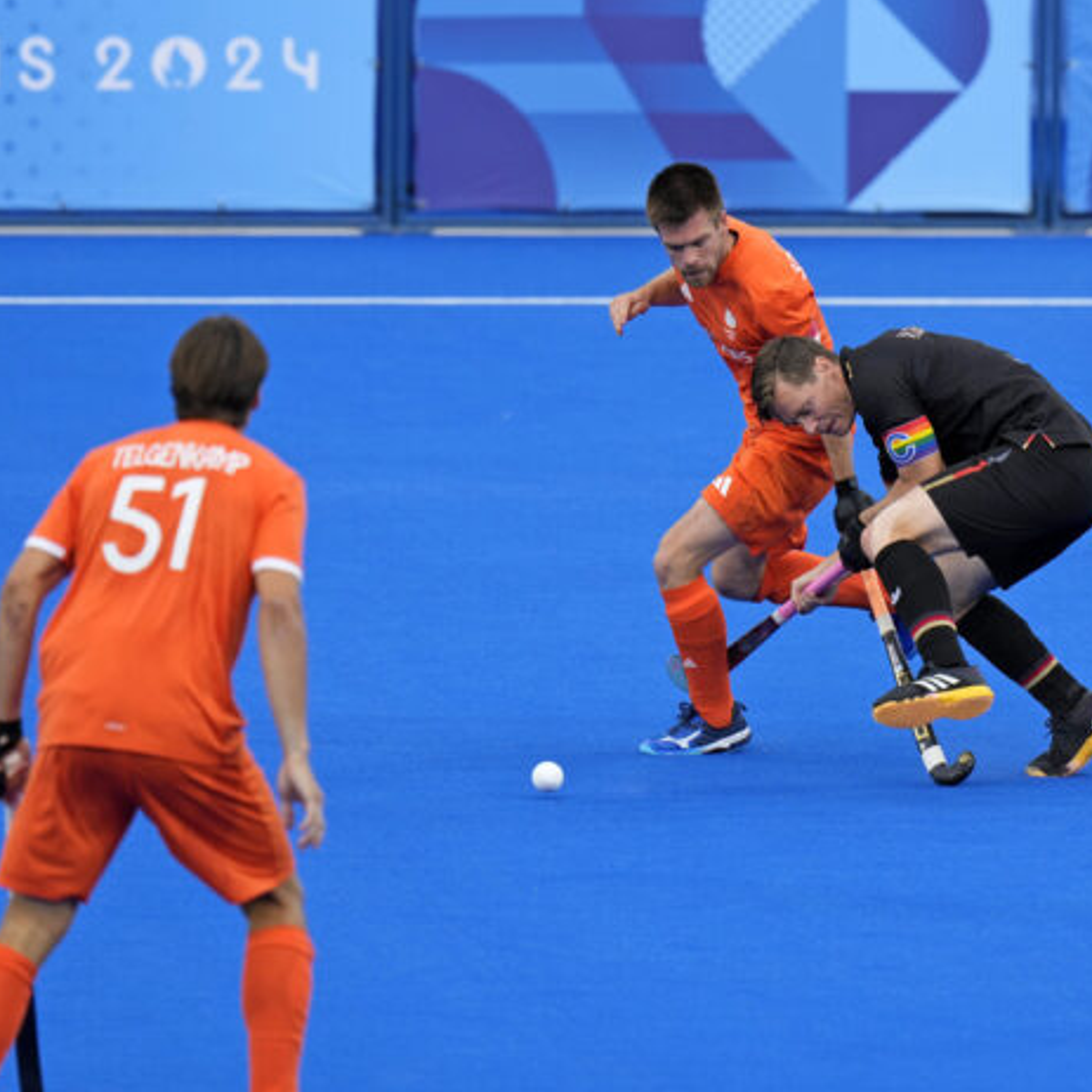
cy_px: 370
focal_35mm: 734
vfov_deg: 2.4
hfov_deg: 2.4
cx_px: 868
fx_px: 26197
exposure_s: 1/1600
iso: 400
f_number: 4
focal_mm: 400
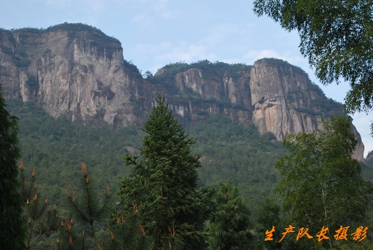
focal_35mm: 68
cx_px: 186
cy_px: 125
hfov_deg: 29.8
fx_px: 700
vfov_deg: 20.2
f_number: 5.6
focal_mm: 45
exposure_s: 1/125
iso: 100
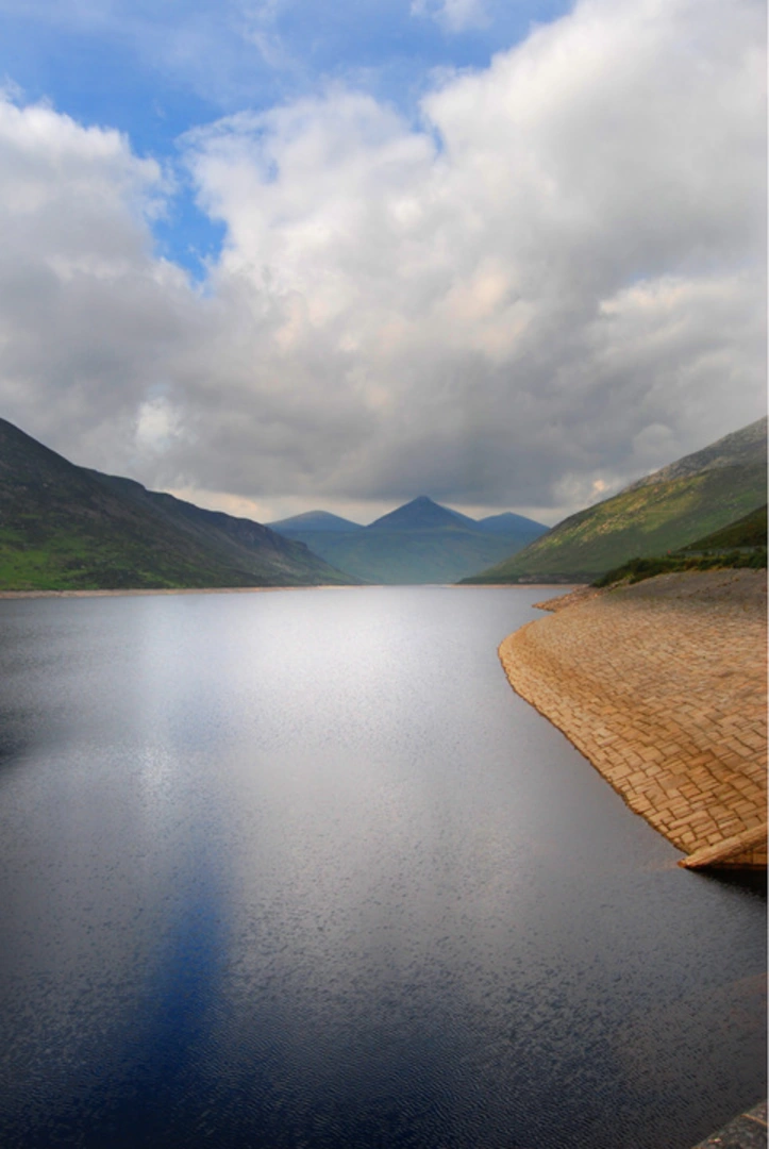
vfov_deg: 67.3
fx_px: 863
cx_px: 384
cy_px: 574
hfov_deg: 48.1
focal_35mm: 27
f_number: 6.3
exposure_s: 1/800
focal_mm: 18
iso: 200
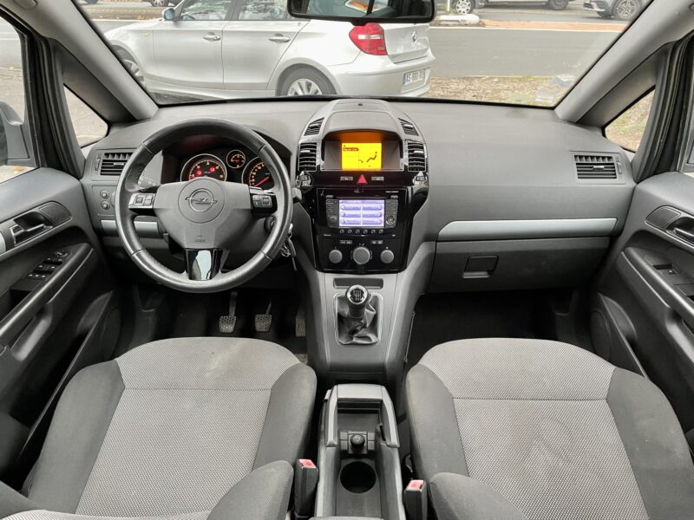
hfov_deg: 67.3
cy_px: 260
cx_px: 347
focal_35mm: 26
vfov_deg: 53.1
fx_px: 521
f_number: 1.6
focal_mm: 4.2
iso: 250
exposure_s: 1/60
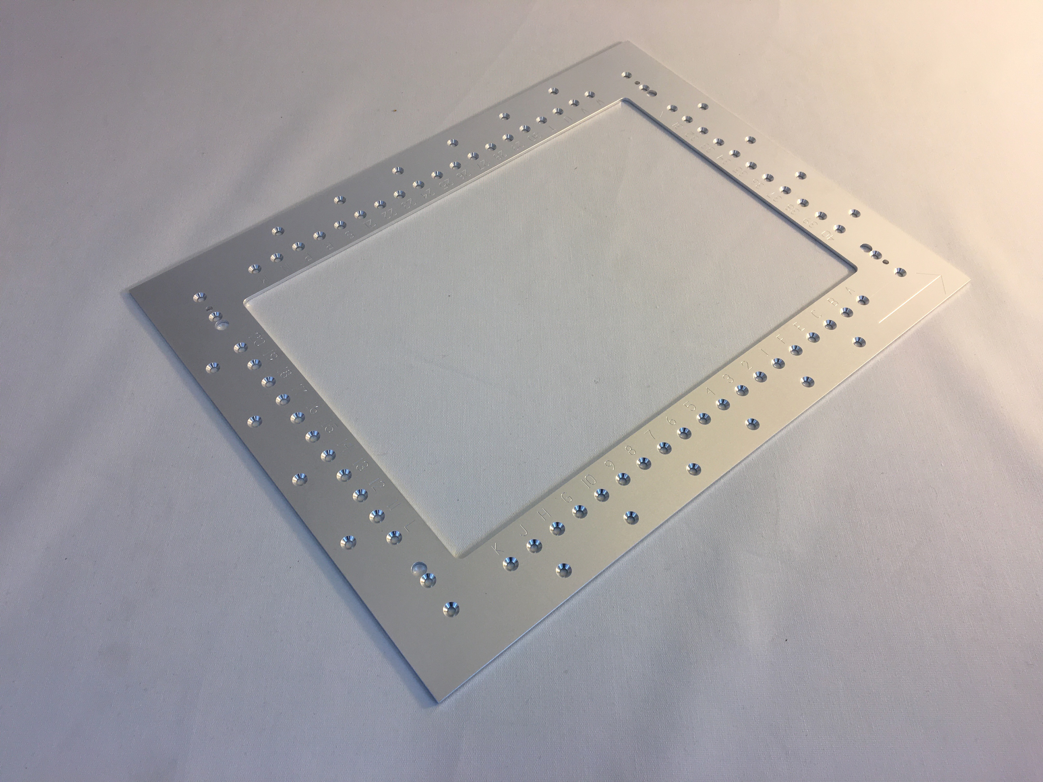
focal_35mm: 29
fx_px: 874
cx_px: 522
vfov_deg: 48.2
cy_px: 391
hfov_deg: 61.7
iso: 25
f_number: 2.2
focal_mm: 4.15
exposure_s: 1/120
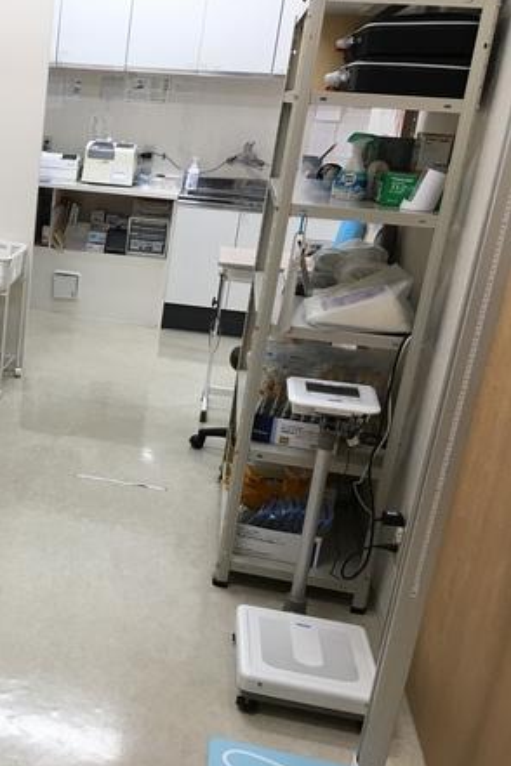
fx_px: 873
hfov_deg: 30.2
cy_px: 382
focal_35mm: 41
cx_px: -9
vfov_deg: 47.4
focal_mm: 4.15
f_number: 2.2
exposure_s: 1/30
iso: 32
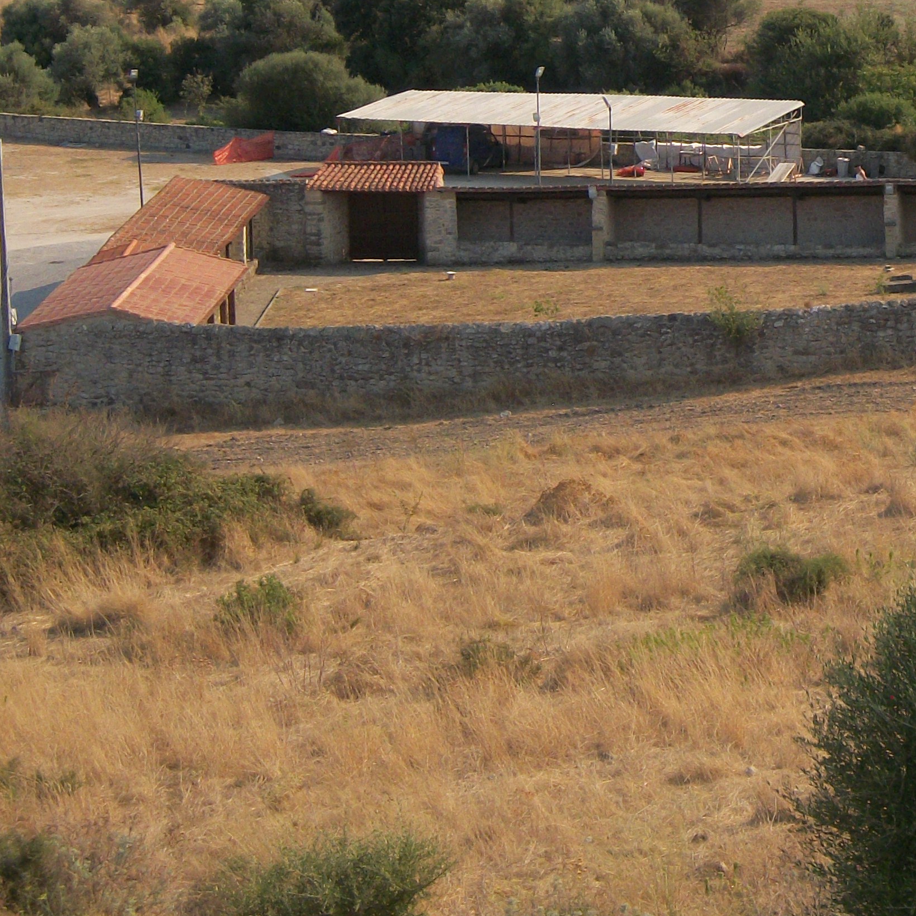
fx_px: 4012
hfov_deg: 12.8
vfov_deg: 12.9
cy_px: 120
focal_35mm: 134
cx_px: 967
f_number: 4.1
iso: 80
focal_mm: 11
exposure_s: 1/640
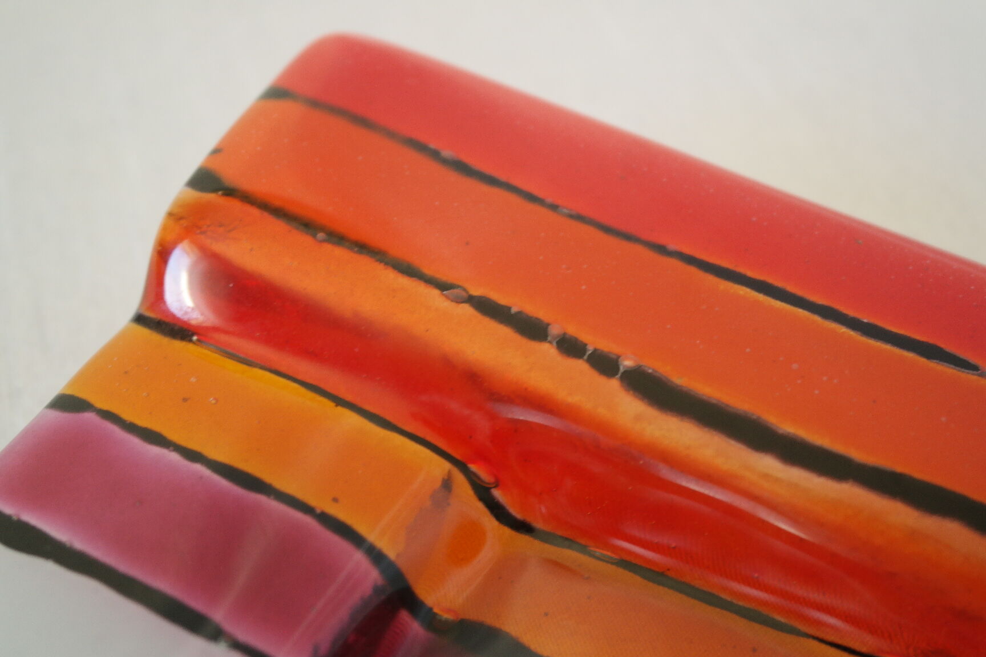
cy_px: 328
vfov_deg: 23.4
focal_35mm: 58
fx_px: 1588
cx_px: 493
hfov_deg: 34.5
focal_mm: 38
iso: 800
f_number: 5.6
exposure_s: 1/30
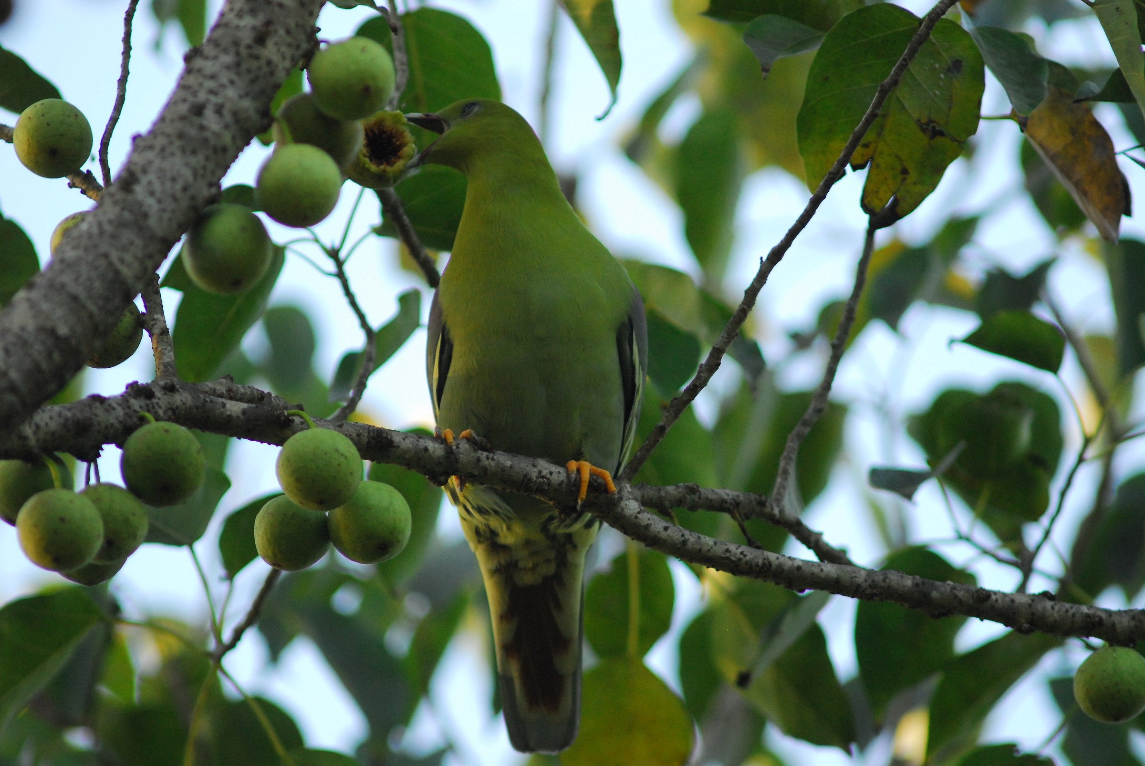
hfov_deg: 3.4
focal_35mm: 600
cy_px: 383
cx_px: 572
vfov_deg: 2.3
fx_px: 19104
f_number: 3.5
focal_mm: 400
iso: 640
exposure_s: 1/350
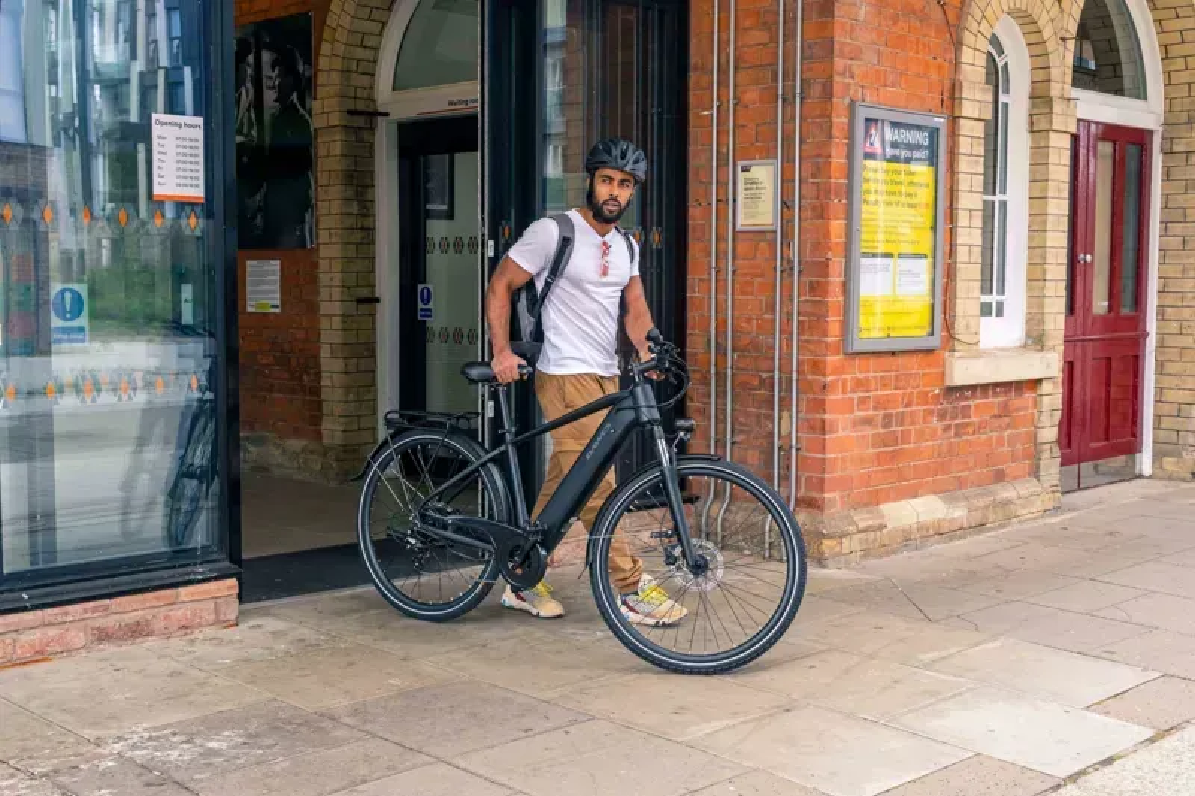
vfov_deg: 31.2
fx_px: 1427
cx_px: 598
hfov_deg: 45.4
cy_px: 398
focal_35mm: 43
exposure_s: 1/500
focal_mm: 43
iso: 1600
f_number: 7.1
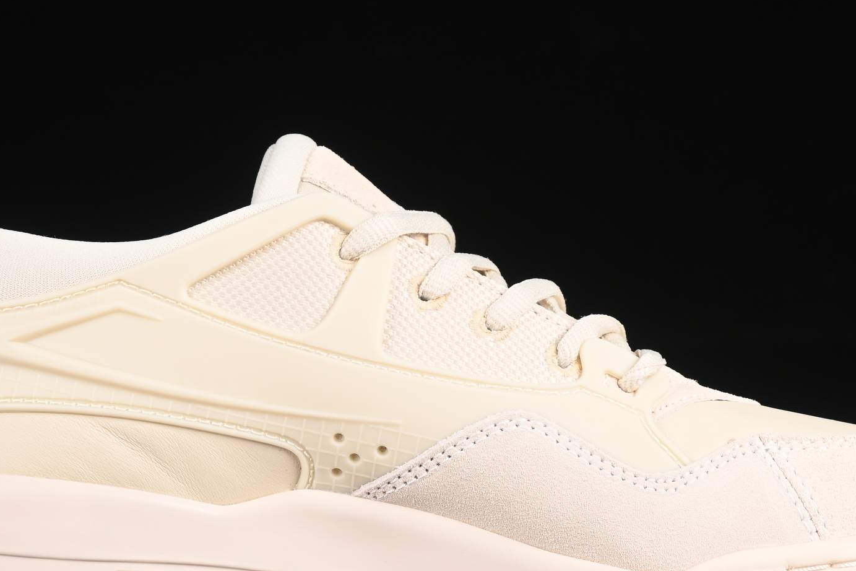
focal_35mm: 151
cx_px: 402
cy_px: 299
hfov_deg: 13.6
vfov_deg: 9.1
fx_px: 3590
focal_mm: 50
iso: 160
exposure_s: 1/60
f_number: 7.1
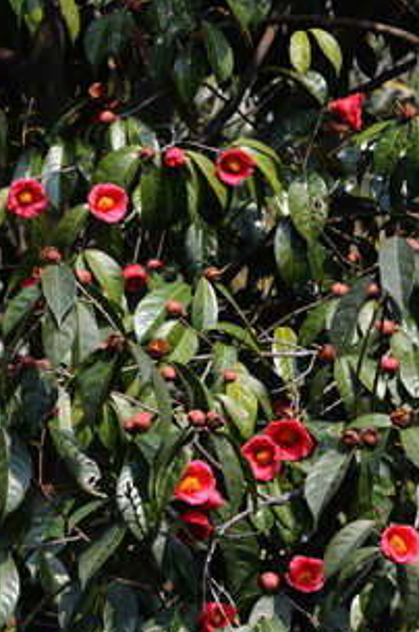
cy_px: 81
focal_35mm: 472
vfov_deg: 4.4
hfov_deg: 2.9
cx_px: 359
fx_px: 8277
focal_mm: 120
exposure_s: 1/400
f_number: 7.1
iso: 250
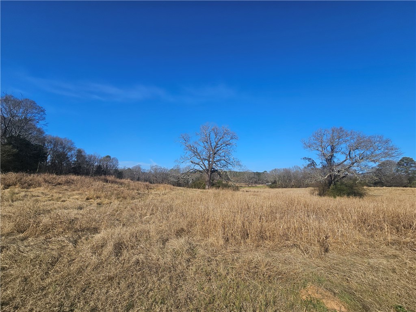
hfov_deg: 106.2
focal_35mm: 13
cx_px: 208
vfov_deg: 89.9
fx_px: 156
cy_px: 156
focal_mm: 2.2
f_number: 2.2
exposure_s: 1/2565
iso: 50
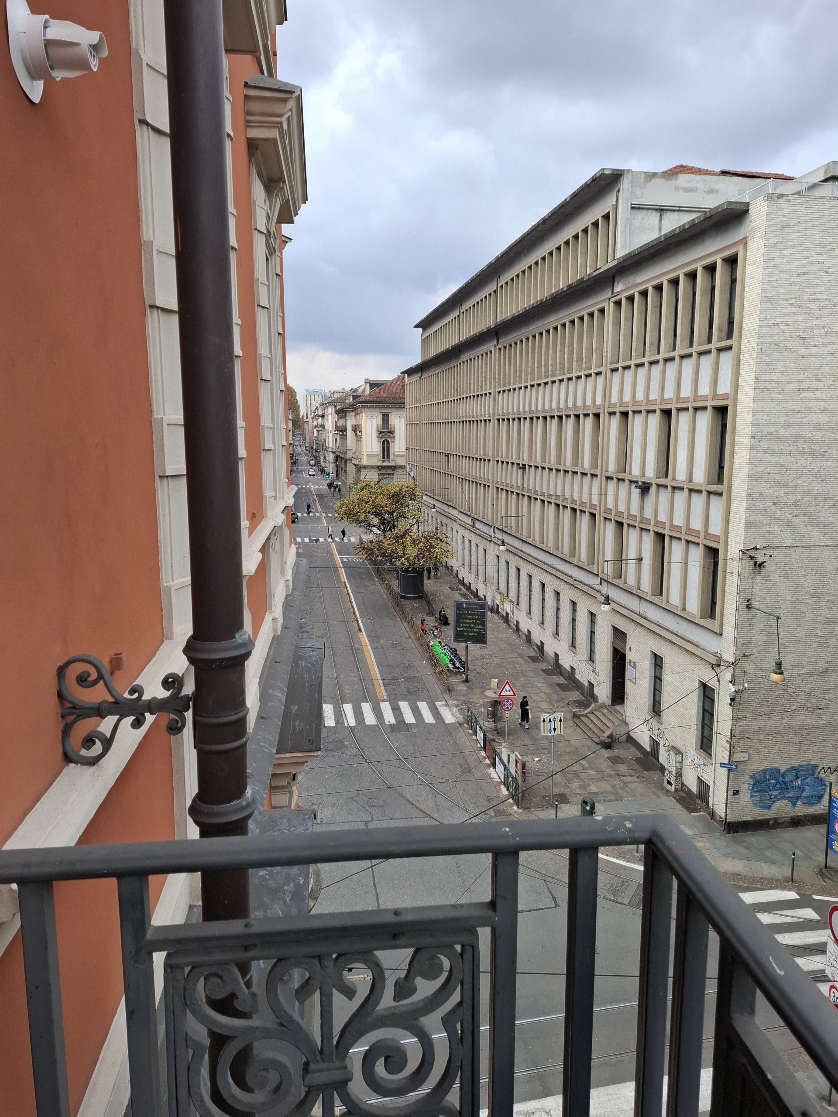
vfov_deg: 73.9
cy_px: 558
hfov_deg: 58.9
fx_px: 742
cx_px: 419
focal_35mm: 23
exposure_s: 1/359
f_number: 1.8
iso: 50
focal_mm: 5.54
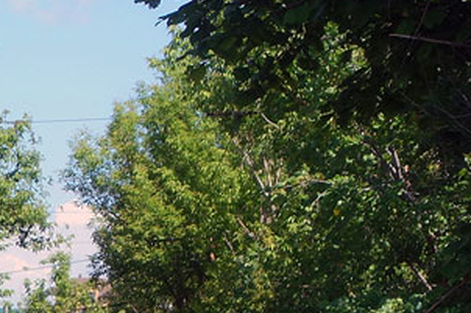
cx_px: -384
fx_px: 2602
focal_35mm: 199
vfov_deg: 6.9
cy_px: 313
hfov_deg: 9.8
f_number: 4
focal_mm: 18.66
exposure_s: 1/500
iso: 125
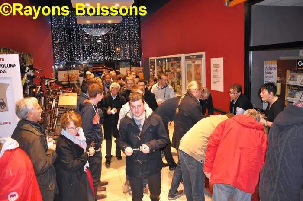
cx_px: 152
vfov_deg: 47.8
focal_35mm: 27
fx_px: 227
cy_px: 100
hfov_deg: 67.4
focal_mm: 18
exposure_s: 1/60
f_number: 3.5
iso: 800
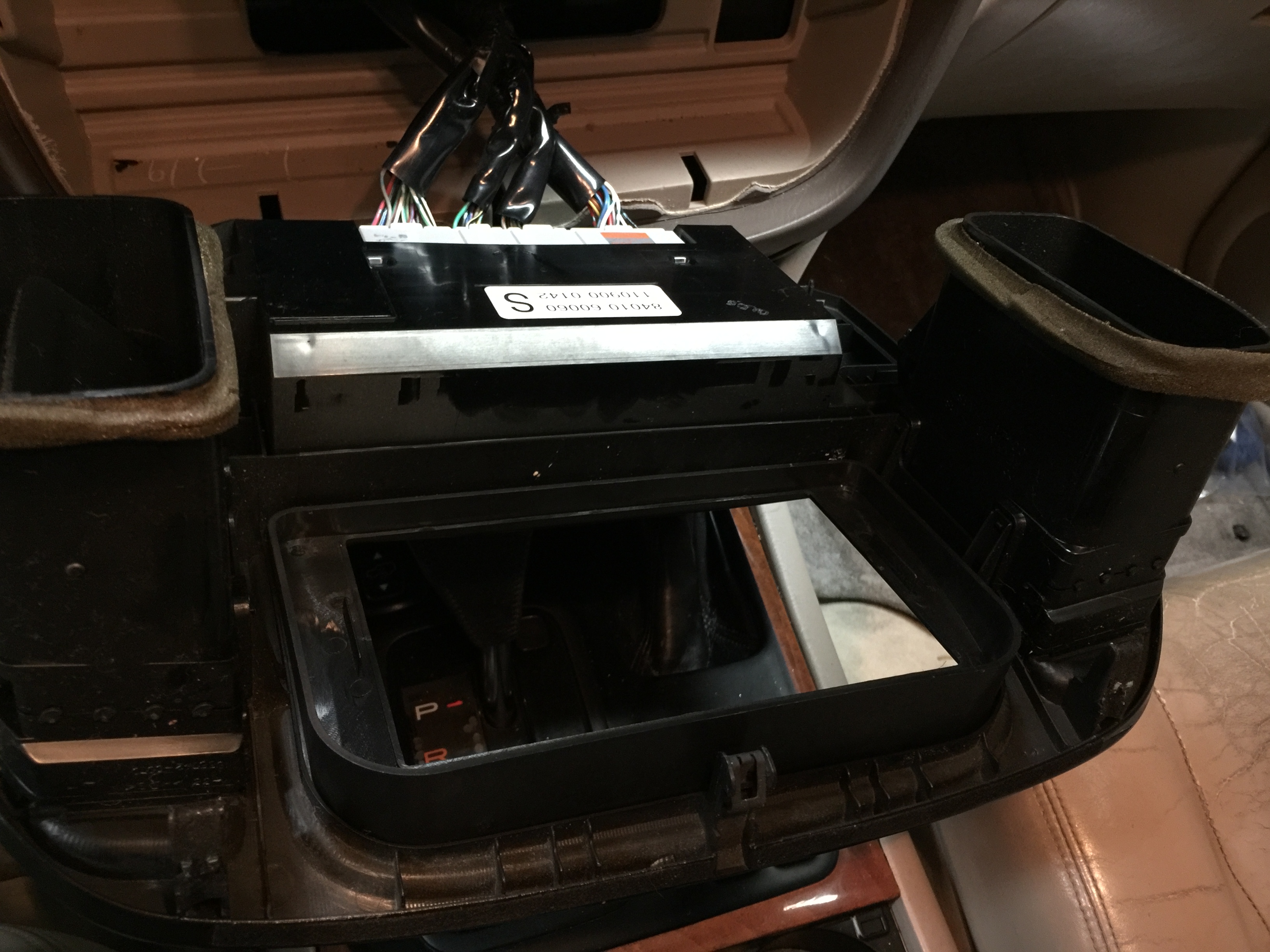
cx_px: 635
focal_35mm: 29
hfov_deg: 61.7
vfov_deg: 48.2
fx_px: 1064
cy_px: 476
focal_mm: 4.15
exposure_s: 1/4
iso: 125
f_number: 2.2
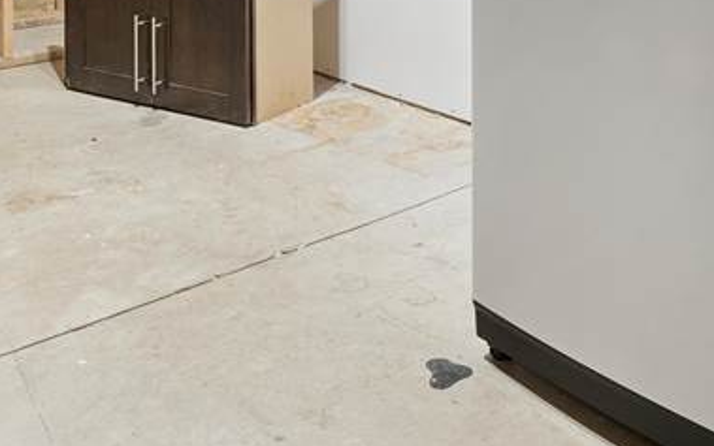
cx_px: 448
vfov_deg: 20.3
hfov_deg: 36.7
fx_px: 1070
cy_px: -219
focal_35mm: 55
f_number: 8
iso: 500
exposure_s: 1/15
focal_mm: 16
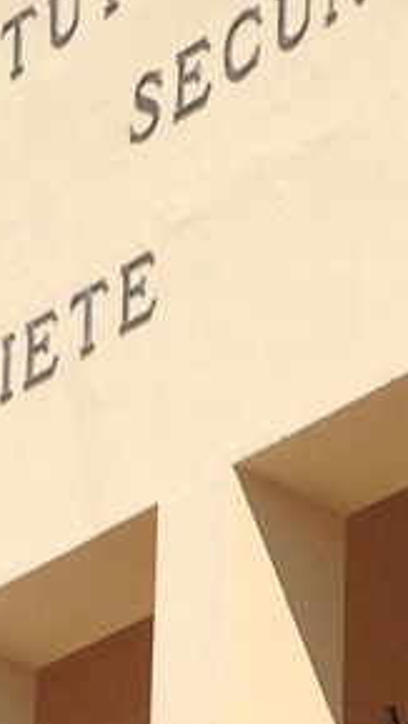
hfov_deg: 5.7
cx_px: 210
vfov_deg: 9.7
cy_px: 1172
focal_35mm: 215
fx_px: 4127
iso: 64
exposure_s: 1/3067
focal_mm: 4.28
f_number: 2.4
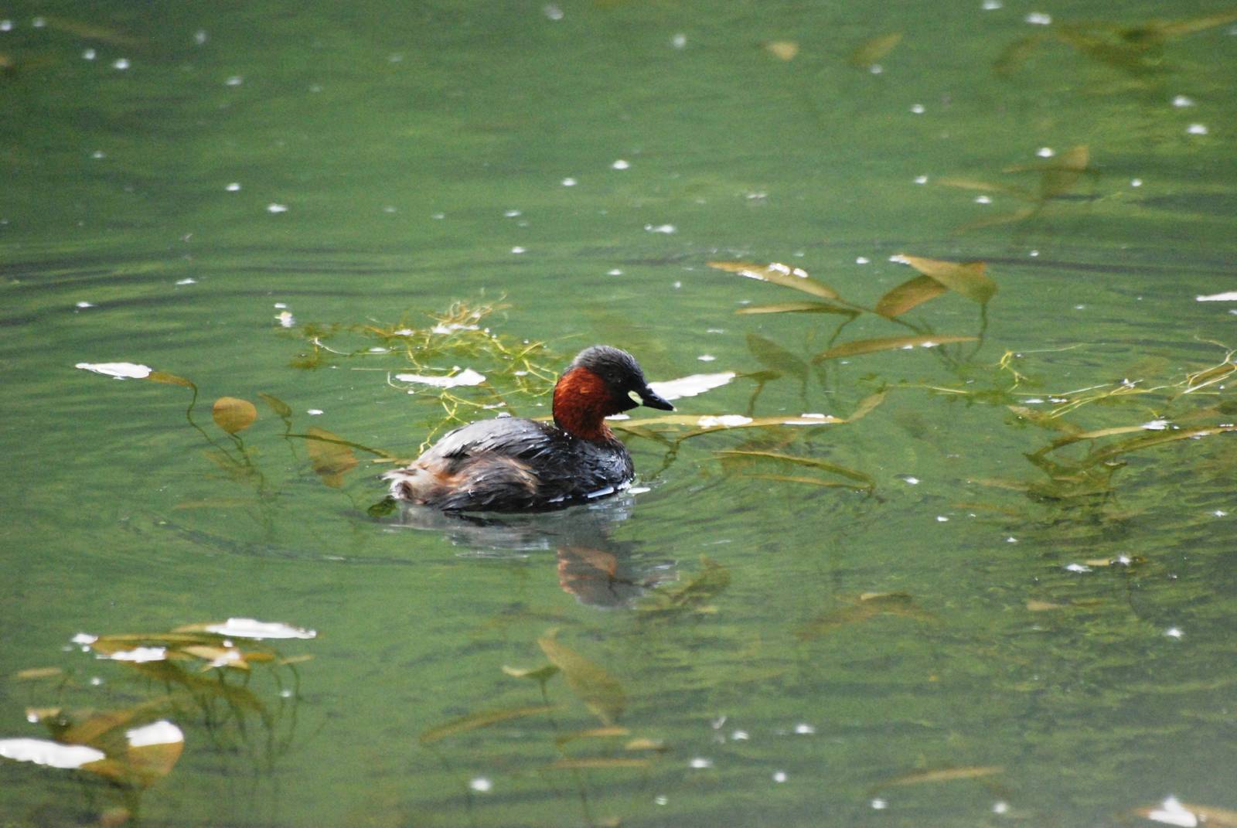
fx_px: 15481
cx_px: 618
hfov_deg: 4.6
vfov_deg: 3.1
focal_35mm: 450
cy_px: 414
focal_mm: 300
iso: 1600
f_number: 5.6
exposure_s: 1/640
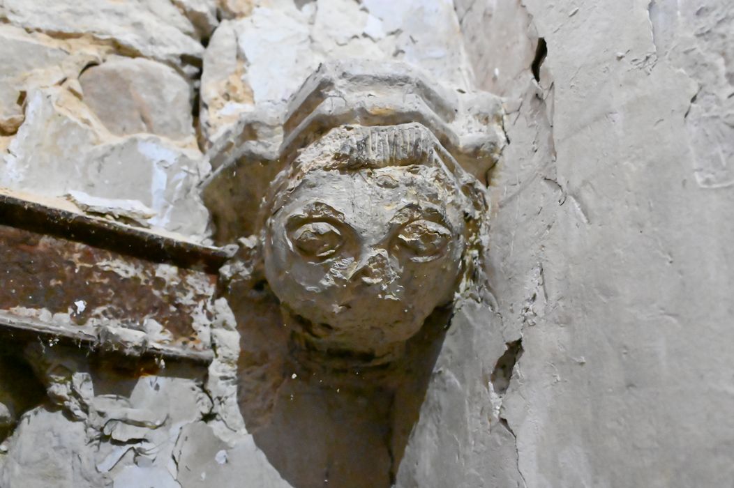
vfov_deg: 41.1
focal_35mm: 32
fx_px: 652
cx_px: 367
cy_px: 244
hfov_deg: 58.7
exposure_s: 1/30
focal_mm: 32
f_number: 4.8
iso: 51200
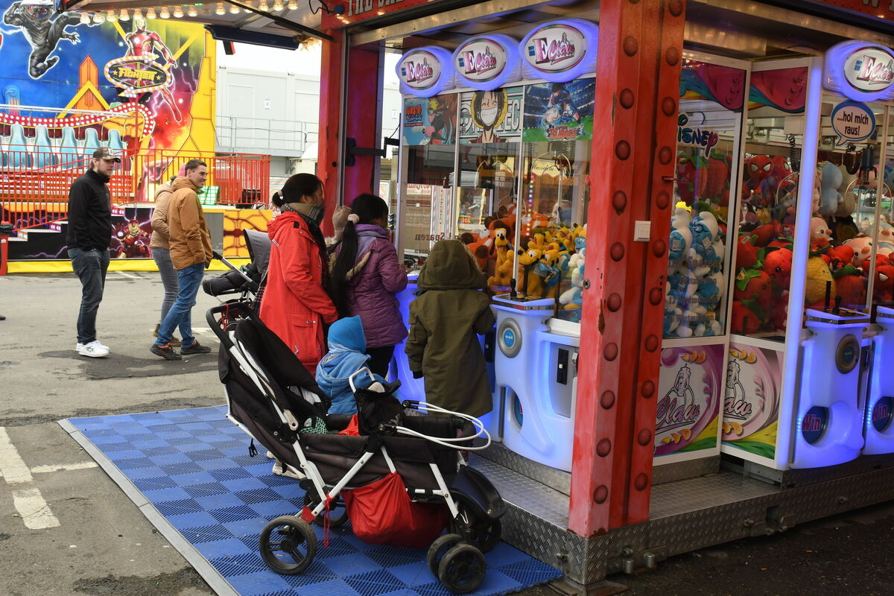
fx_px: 894
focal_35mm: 36
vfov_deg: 36.9
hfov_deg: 53.1
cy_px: 298
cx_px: 447
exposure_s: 1/60
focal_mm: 24
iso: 400
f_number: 7.1
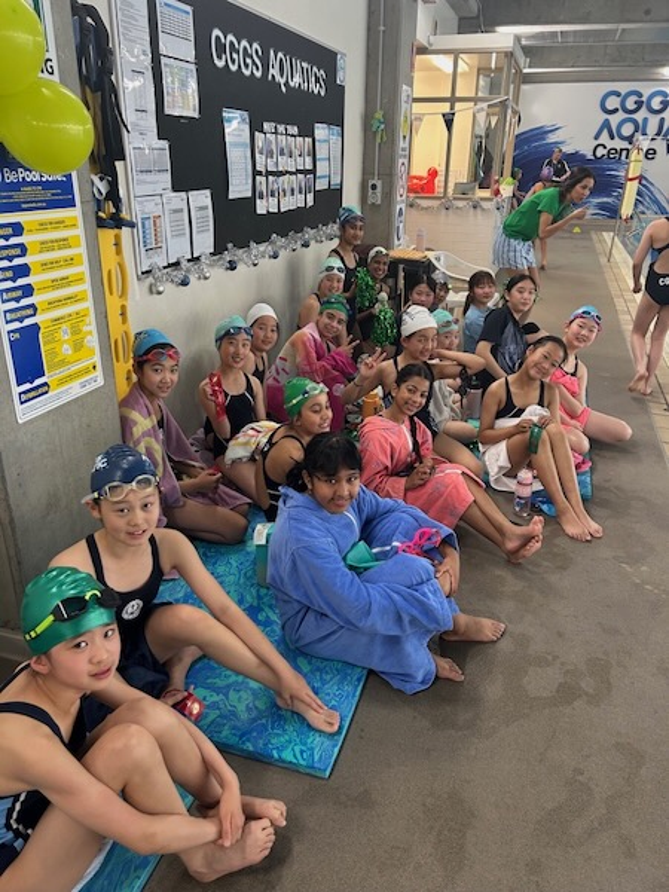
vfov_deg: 67.3
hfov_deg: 53.1
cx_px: 334
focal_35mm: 26
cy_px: 446
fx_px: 670
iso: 160
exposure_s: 1/50
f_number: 1.5
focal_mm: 5.7
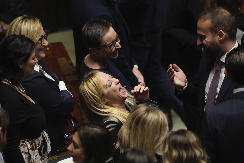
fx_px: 2712
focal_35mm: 400
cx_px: 122
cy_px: 82
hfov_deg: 5.2
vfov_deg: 3.4
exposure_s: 1/640
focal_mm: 400
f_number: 2.8
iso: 8000
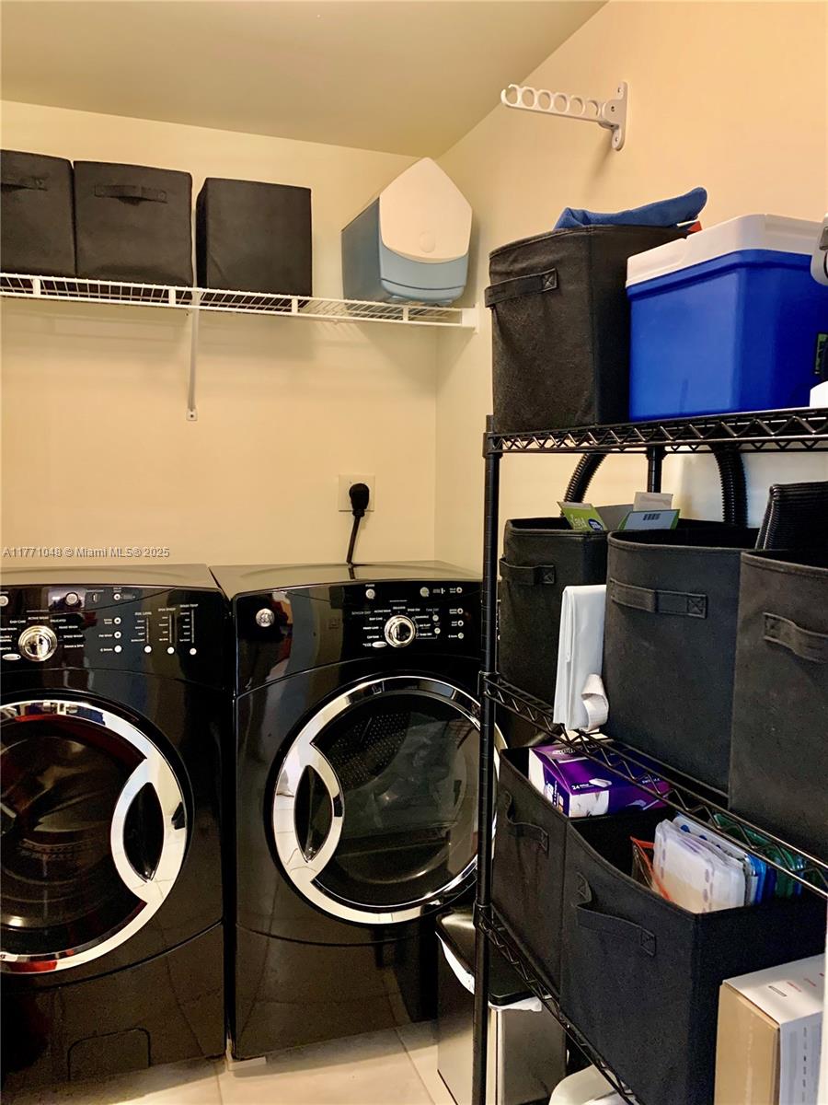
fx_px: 829
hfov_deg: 53.1
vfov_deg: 67.3
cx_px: 414
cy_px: 552
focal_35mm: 26
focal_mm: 4.25
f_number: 1.8
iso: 400
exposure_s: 1/40
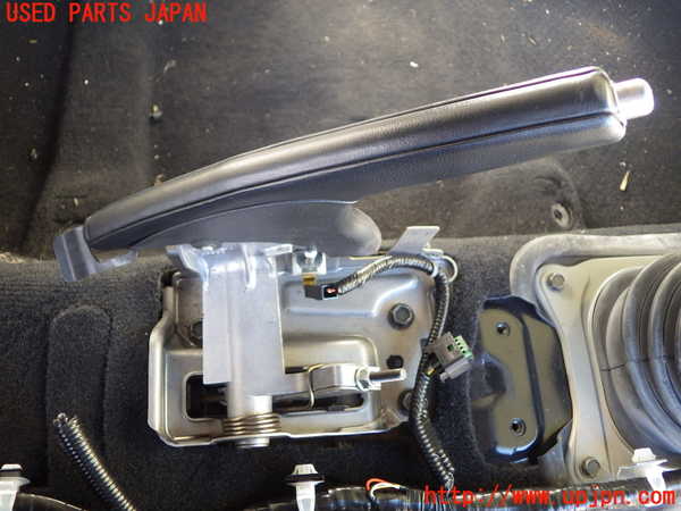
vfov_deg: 45.4
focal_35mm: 31
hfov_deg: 58.4
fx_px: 610
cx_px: 340
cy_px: 256
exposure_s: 1/45
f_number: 2.3
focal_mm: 5.5
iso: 320
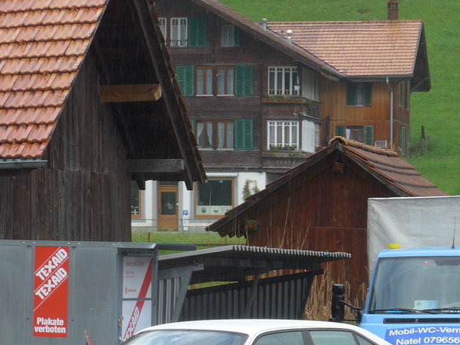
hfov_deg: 8.7
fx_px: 3029
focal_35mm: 228
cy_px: 316
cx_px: 207
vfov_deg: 6.5
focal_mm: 21.6
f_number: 4.9
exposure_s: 1/160
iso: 80
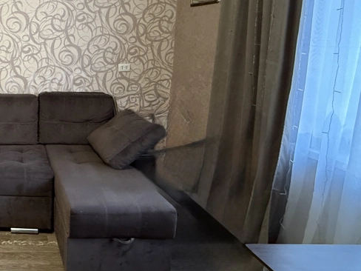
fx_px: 375
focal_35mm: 36
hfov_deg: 44.0
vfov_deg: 39.0
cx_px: 2
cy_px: 82
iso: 640
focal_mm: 2.22
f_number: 2.2
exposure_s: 1/50
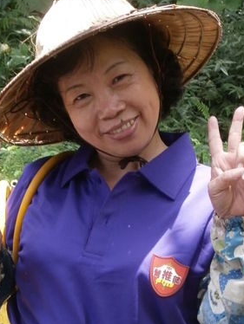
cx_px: 104
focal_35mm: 139
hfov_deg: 10.7
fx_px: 1305
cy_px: 237
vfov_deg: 14.1
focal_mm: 10.7
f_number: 3.9
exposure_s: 1/60
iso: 80
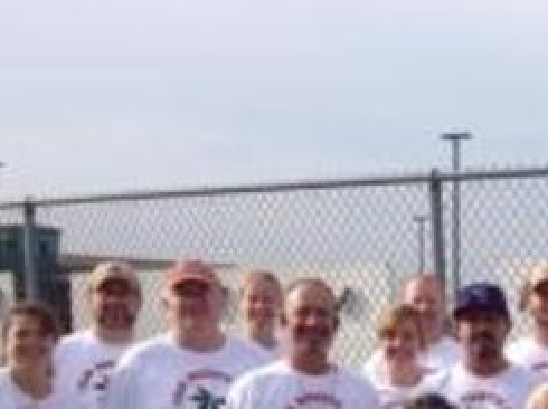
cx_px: 629
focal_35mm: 103
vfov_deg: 13.8
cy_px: 530
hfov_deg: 18.3
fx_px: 1628
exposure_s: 1/1346
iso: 50
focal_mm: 4.28
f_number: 2.4
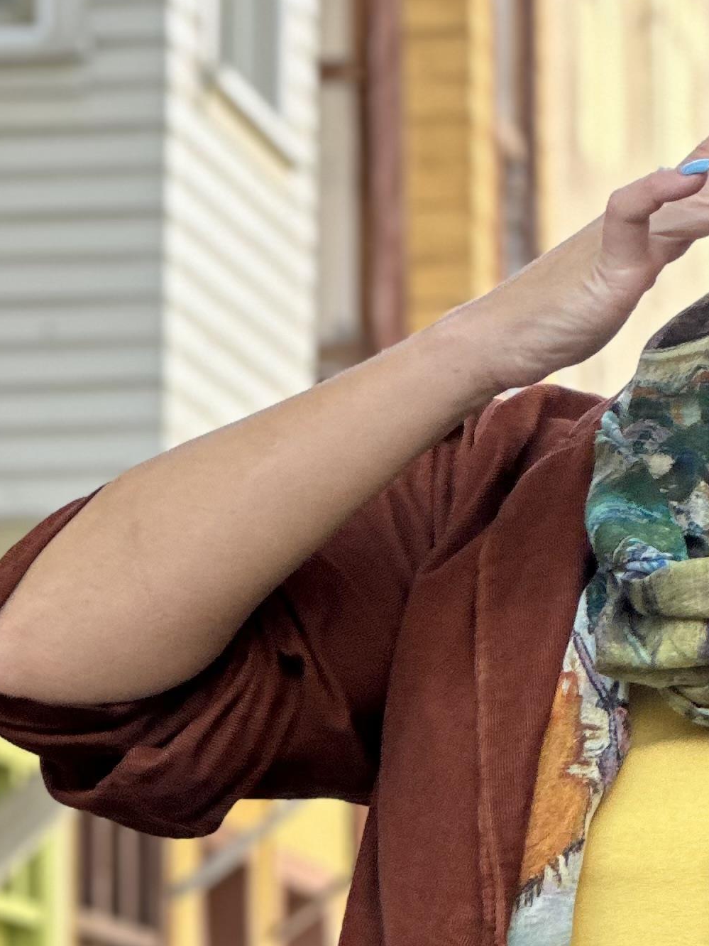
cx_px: 691
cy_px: 629
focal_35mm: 233
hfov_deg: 6.4
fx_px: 6363
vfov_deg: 8.5
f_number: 2.8
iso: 100
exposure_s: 1/121
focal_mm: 9
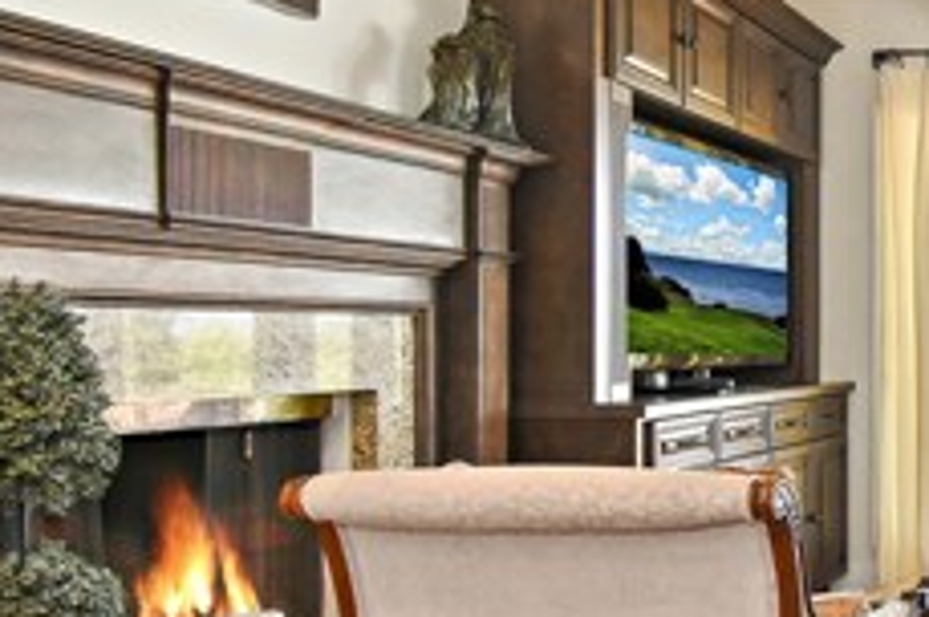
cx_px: 1229
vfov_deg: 31.6
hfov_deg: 33.1
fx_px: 1082
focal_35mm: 42
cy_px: 400
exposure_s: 1/25
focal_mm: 10
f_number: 8
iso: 1000
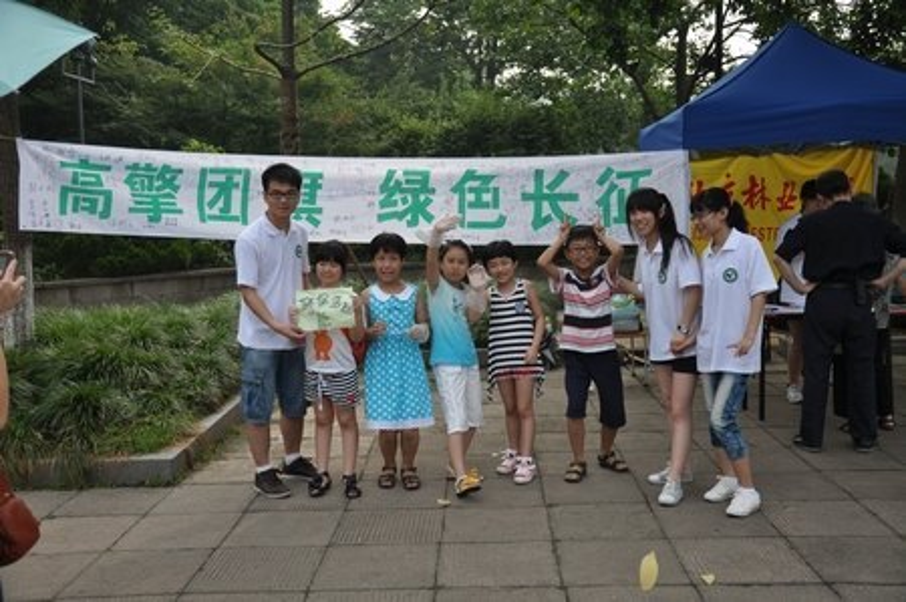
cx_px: 453
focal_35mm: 38
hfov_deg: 51.3
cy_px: 301
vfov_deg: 35.4
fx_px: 943
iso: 200
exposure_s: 1/800
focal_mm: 25
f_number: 4
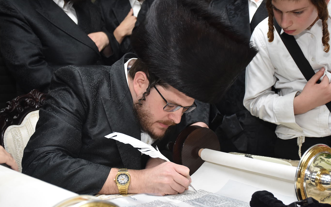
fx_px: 478
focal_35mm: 53
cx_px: 166
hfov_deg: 38.2
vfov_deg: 24.4
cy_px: 106
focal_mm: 34
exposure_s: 1/100
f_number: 5.6
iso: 1000
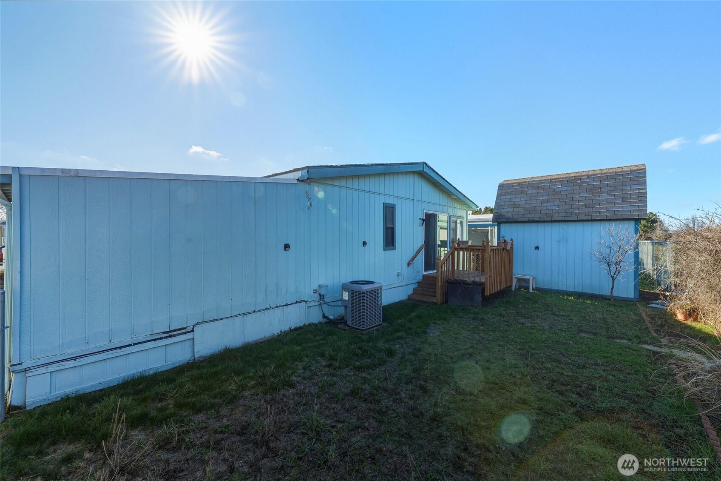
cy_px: 240
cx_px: 360
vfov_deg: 81.2
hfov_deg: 104.3
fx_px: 280
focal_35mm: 14
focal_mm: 14
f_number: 11
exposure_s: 1/3200
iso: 400
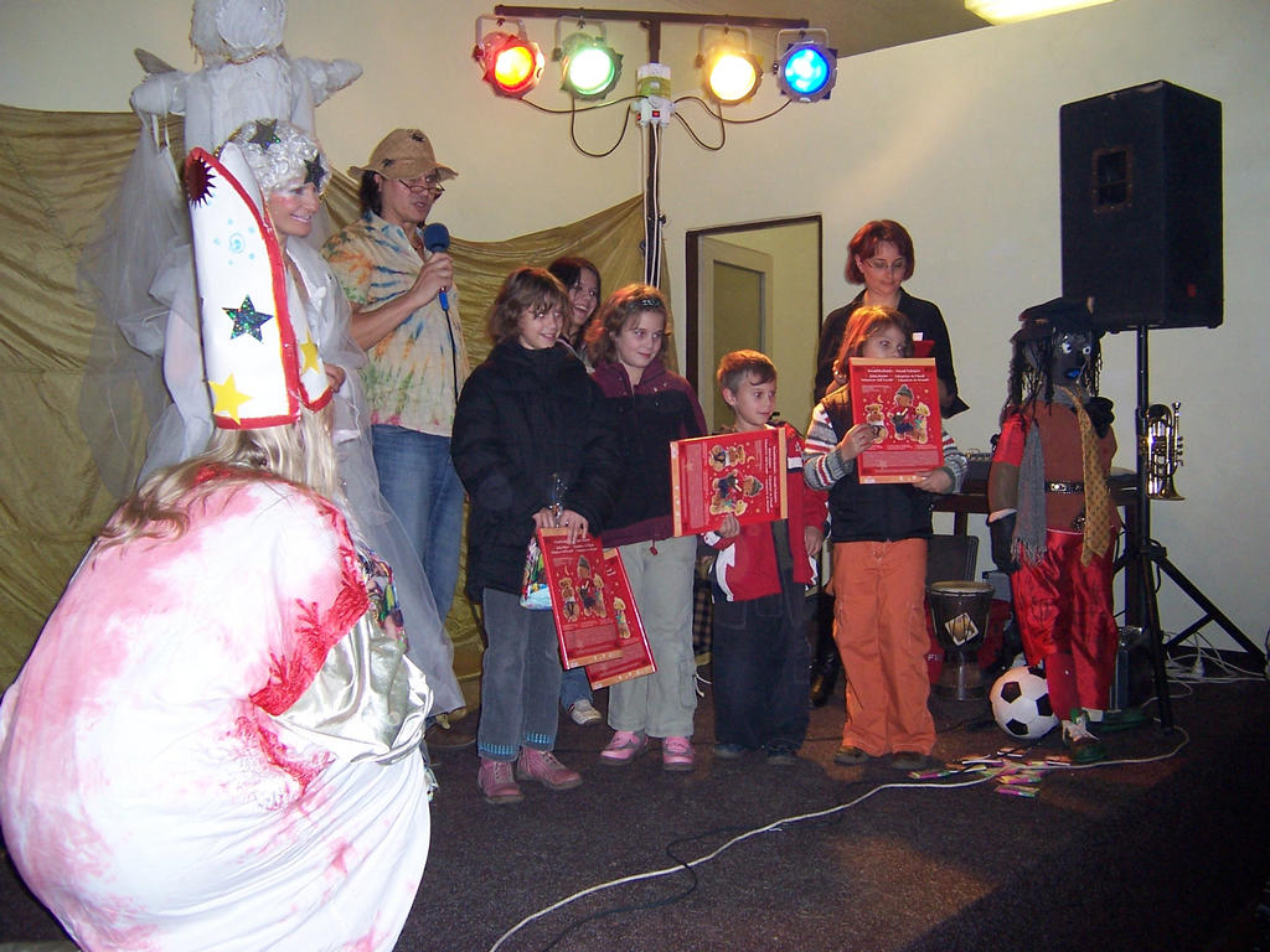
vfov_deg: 42.9
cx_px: 635
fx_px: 1211
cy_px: 476
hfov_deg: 55.4
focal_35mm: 33
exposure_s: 1/60
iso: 140
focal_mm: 5.5
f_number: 2.8
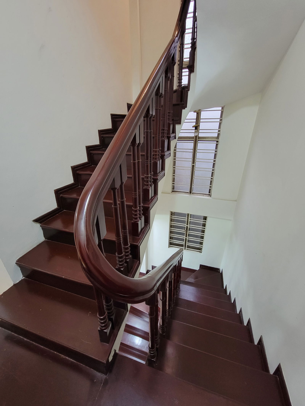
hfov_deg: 89.9
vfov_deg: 106.2
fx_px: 153
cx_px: 152
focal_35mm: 13
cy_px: 203
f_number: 2.2
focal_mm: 2.2
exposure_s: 1/33
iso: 500
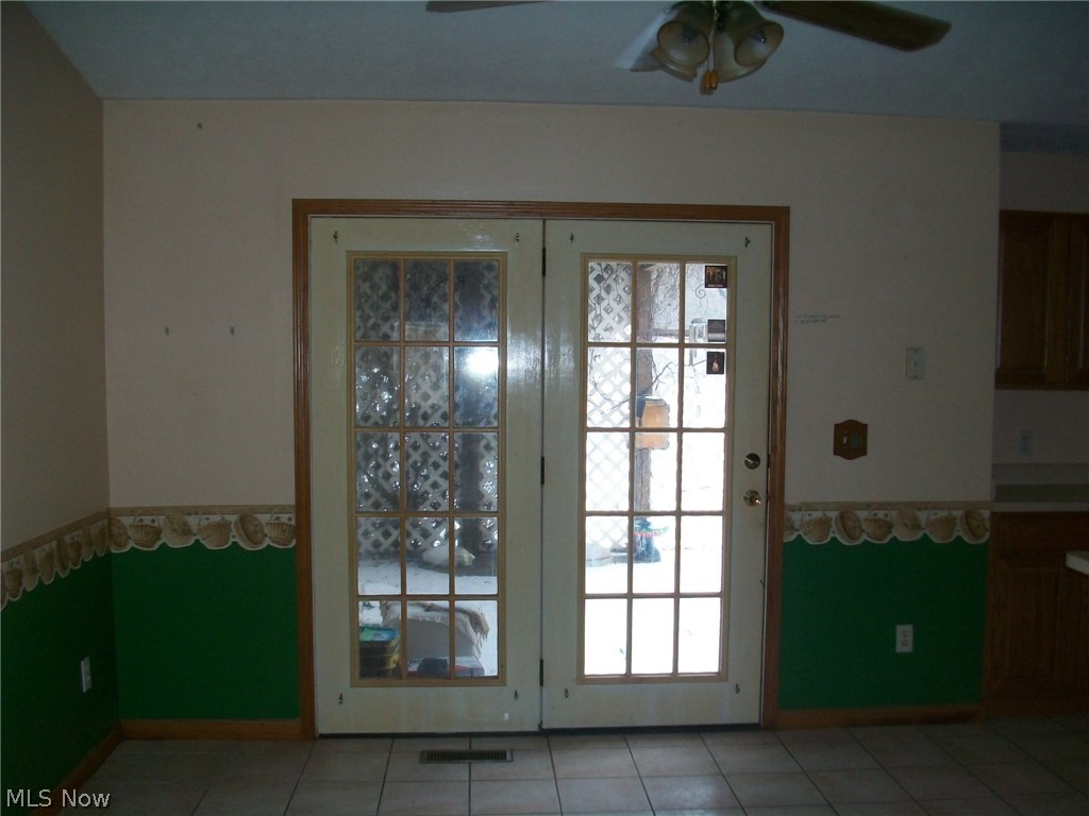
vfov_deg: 41.8
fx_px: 1070
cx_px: 544
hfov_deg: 54.0
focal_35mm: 34
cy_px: 408
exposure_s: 1/60
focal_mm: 5.7
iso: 80
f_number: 2.8
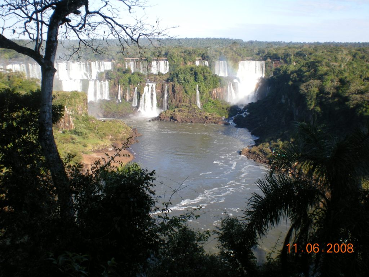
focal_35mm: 38
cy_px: 138
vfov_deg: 37.7
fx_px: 405
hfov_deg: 49.0
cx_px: 184
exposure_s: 1/174
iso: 64
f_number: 4.6
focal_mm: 6.3
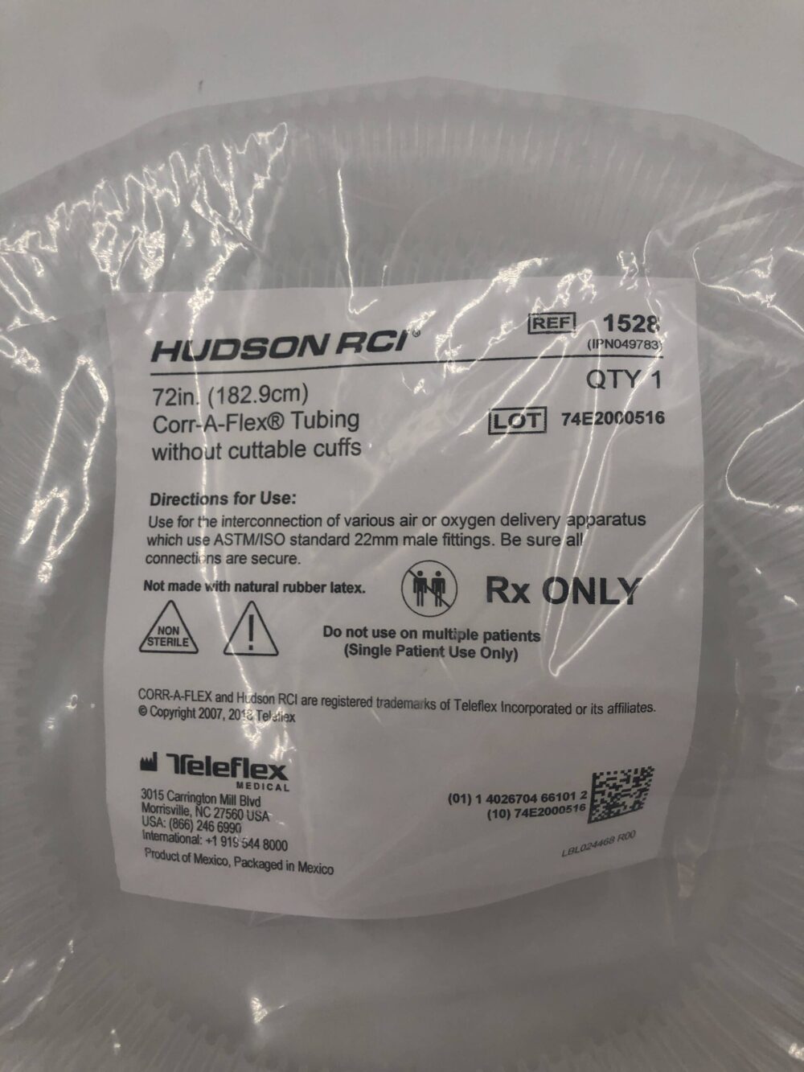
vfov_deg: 63.4
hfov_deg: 49.8
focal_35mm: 28
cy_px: 536
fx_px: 867
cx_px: 402
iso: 32
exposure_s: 1/120
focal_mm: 3.99
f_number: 1.8
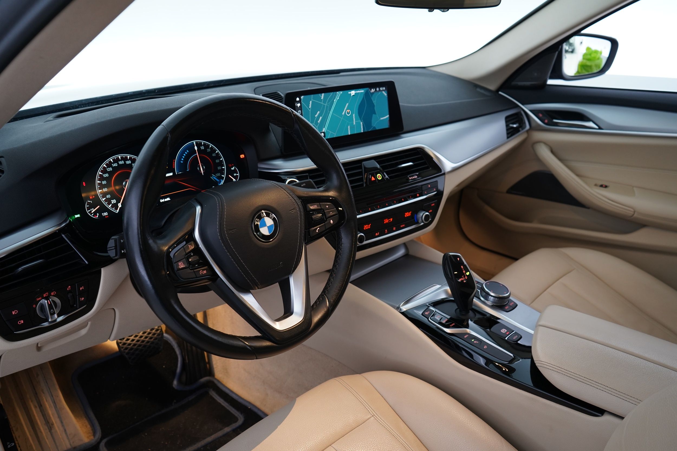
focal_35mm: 28
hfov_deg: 65.5
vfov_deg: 46.4
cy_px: 226
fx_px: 527
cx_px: 338
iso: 1000
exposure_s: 1/10
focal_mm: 28
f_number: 5
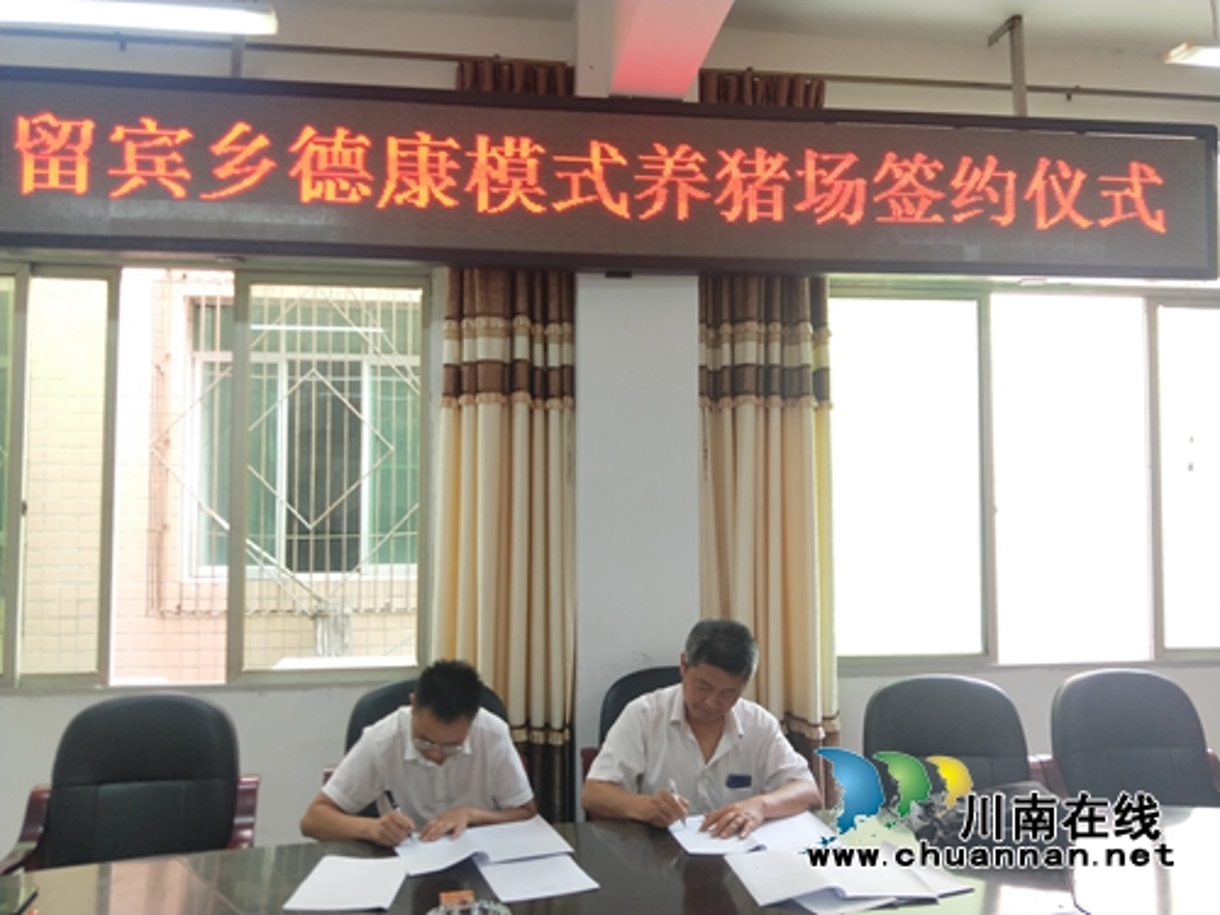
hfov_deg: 69.4
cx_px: 610
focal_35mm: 25
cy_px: 458
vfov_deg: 54.9
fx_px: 881
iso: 161
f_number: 1.7
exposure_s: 1/50
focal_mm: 4.27
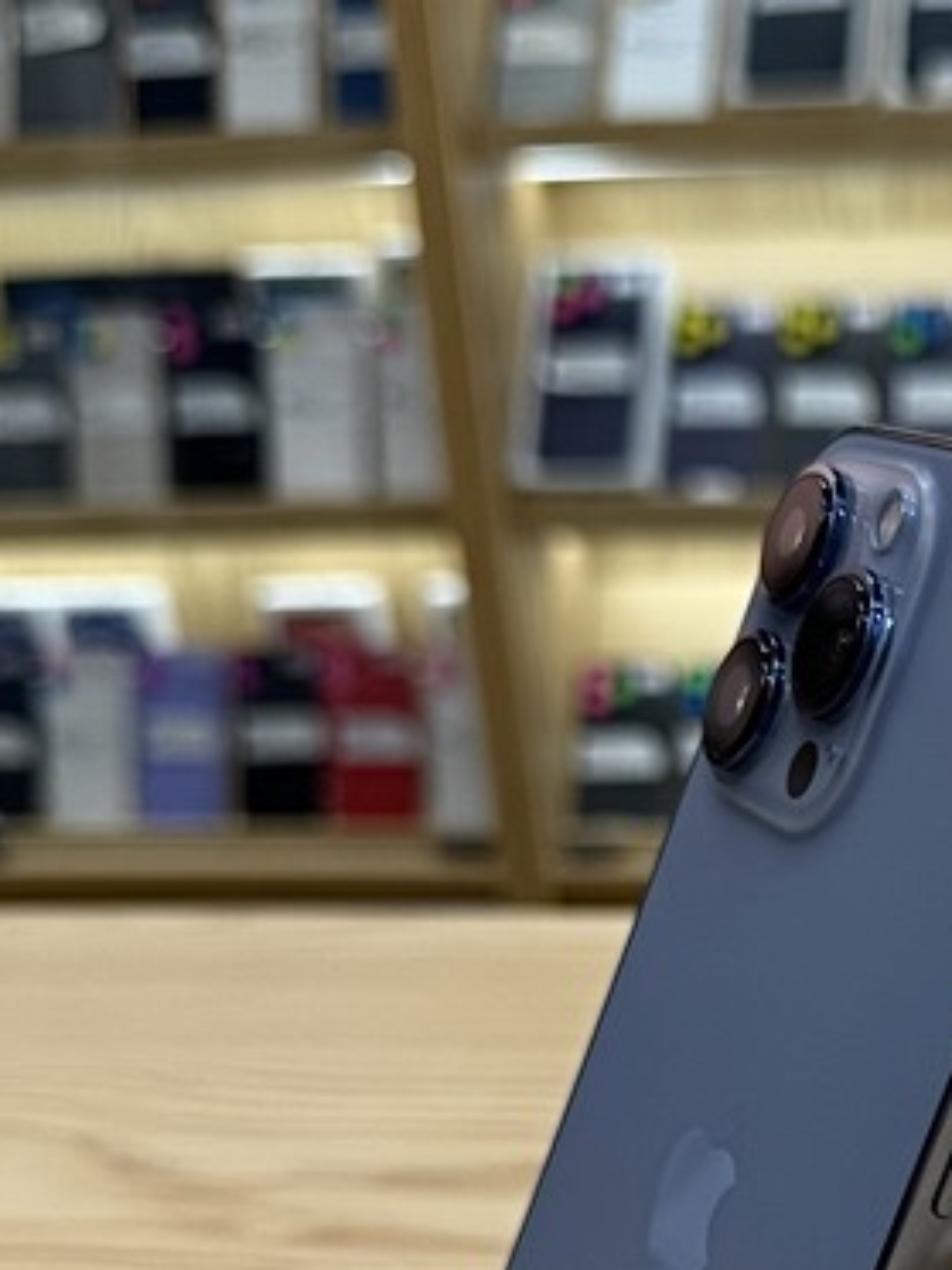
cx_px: 1117
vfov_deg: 31.9
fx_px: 2127
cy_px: 1096
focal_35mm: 58
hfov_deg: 23.3
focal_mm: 6.76
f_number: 1.78
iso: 50
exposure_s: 1/126
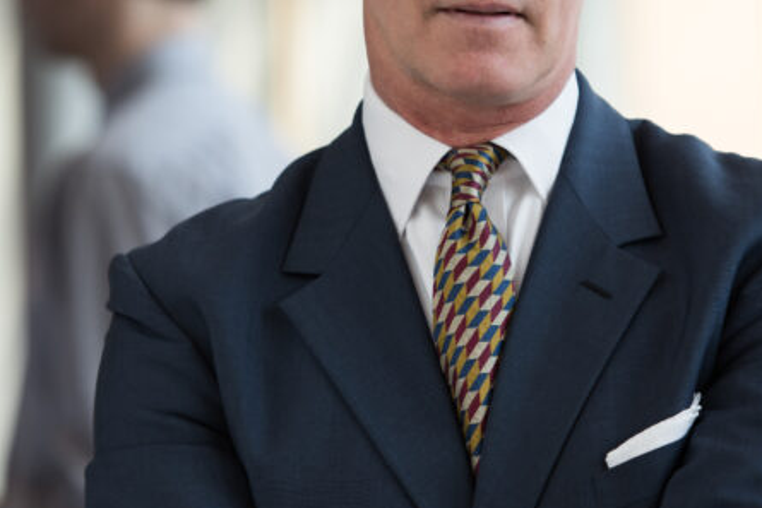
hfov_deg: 6.4
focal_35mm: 322
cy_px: 78
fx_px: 6817
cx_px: 397
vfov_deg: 4.3
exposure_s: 1/400
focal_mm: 140
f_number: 2.8
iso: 200
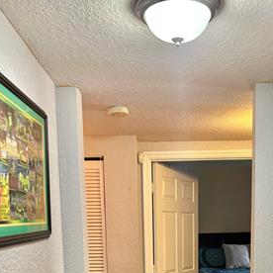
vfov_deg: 30.9
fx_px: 446
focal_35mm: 50
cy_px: 289
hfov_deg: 33.9
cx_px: 163
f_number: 1.6
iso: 250
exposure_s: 1/60
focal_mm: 5.96
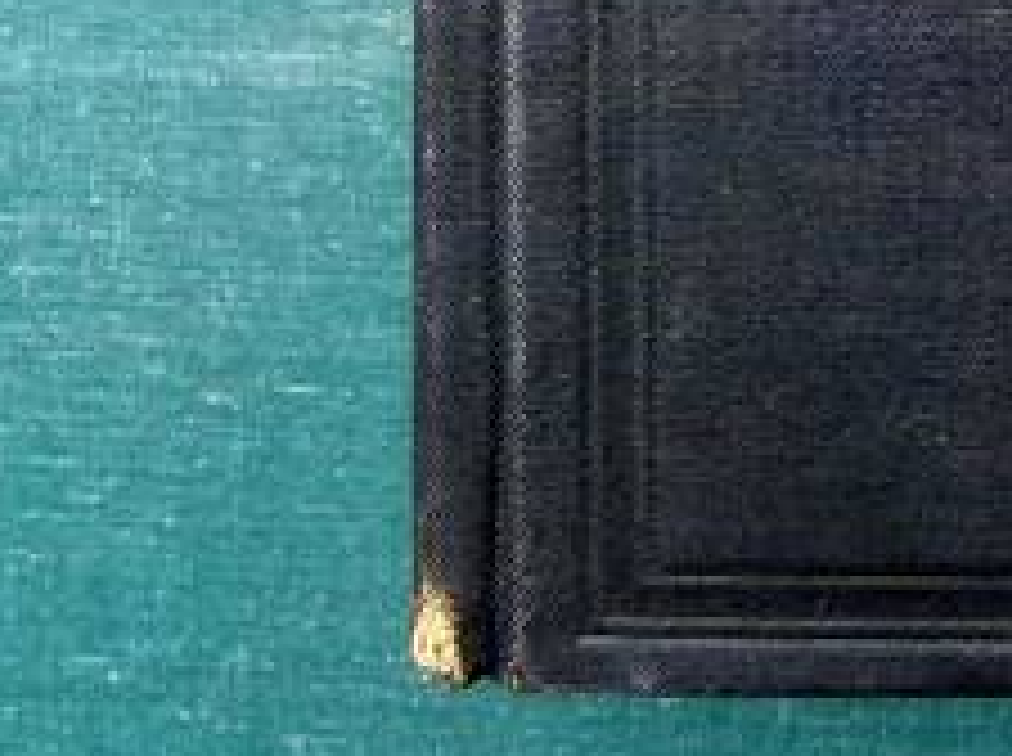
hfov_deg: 15.2
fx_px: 3327
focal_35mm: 114
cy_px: -850
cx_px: 1750
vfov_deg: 11.4
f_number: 2.8
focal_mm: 4.5
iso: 320
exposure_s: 1/60
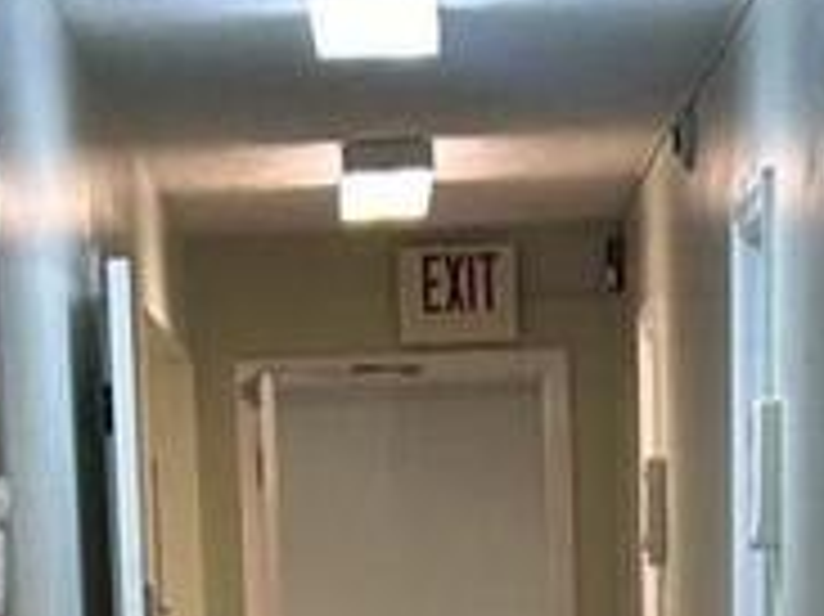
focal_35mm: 227
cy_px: 2127
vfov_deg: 5.9
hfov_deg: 8.7
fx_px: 5400
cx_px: 473
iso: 80
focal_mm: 5.7
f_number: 1.5
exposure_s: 1/60
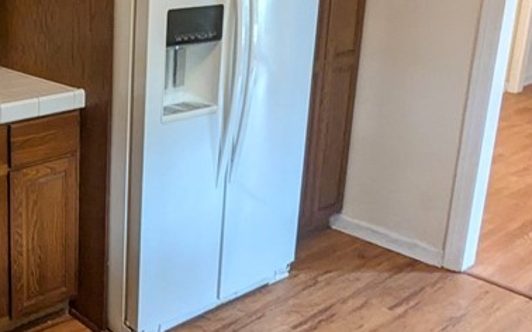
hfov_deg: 39.5
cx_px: 27
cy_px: 101
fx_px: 667
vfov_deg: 27.7
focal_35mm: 46
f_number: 2.2
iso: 310
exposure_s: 1/60
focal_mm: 2.35
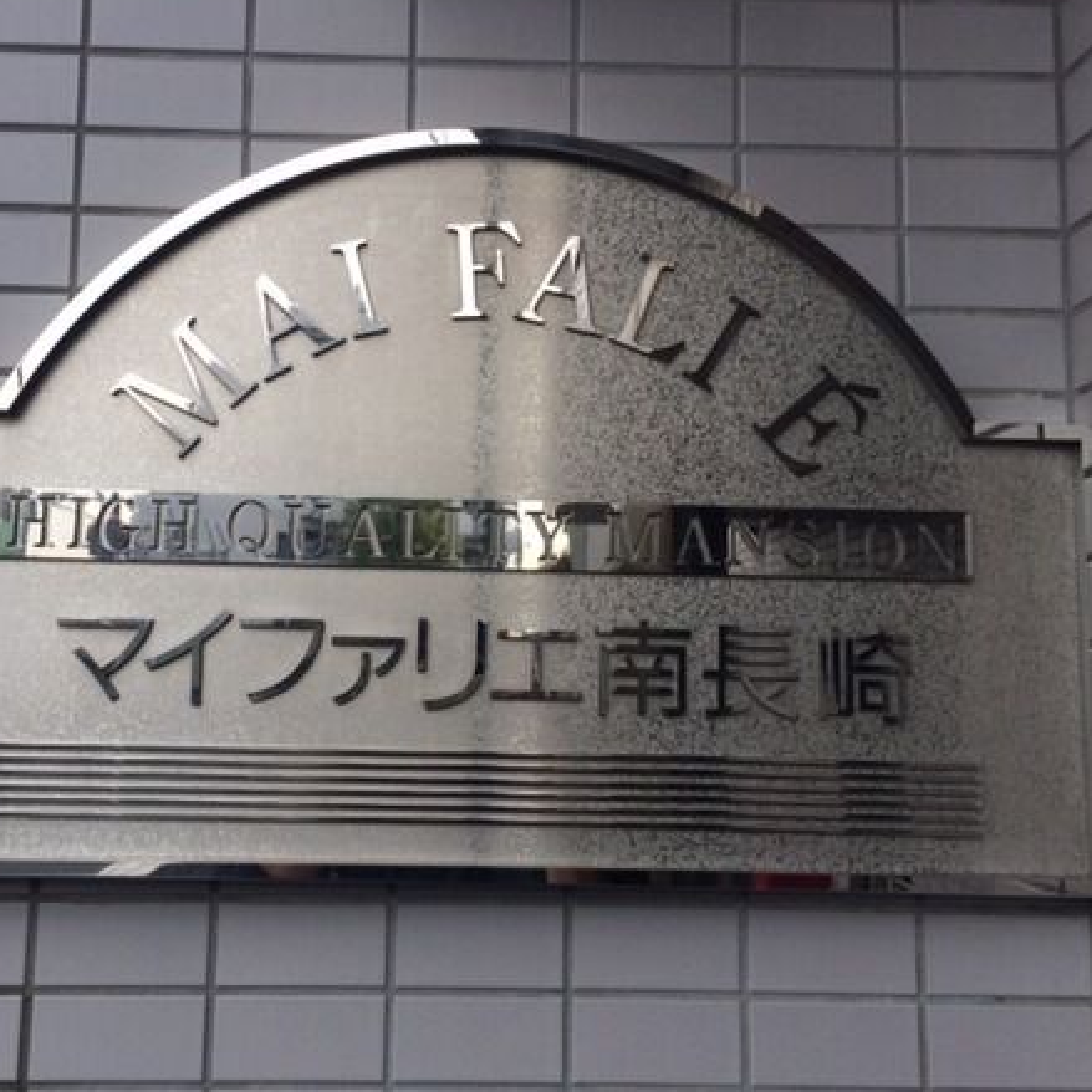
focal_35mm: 35
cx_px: 468
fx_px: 1249
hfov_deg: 47.1
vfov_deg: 47.2
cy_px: 537
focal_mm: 4.15
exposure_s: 1/746
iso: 32
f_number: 2.2
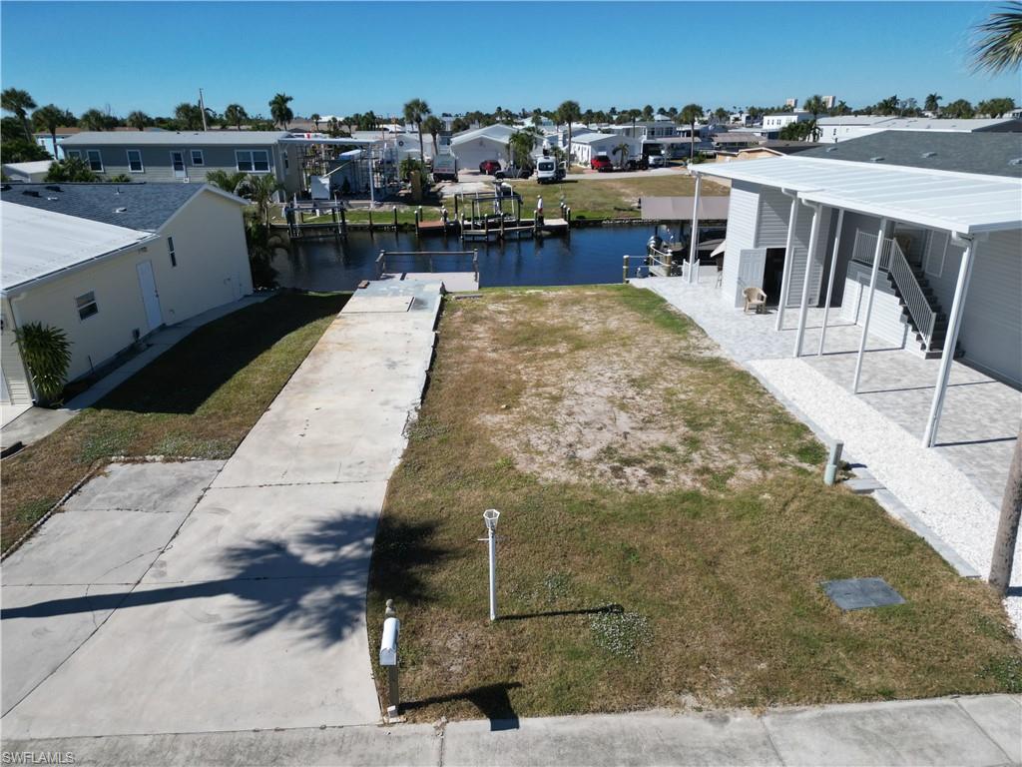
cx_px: 511
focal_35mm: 24
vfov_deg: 56.8
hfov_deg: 71.6
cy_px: 384
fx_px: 709
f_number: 1.7
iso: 140
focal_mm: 6.72
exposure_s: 1/5000
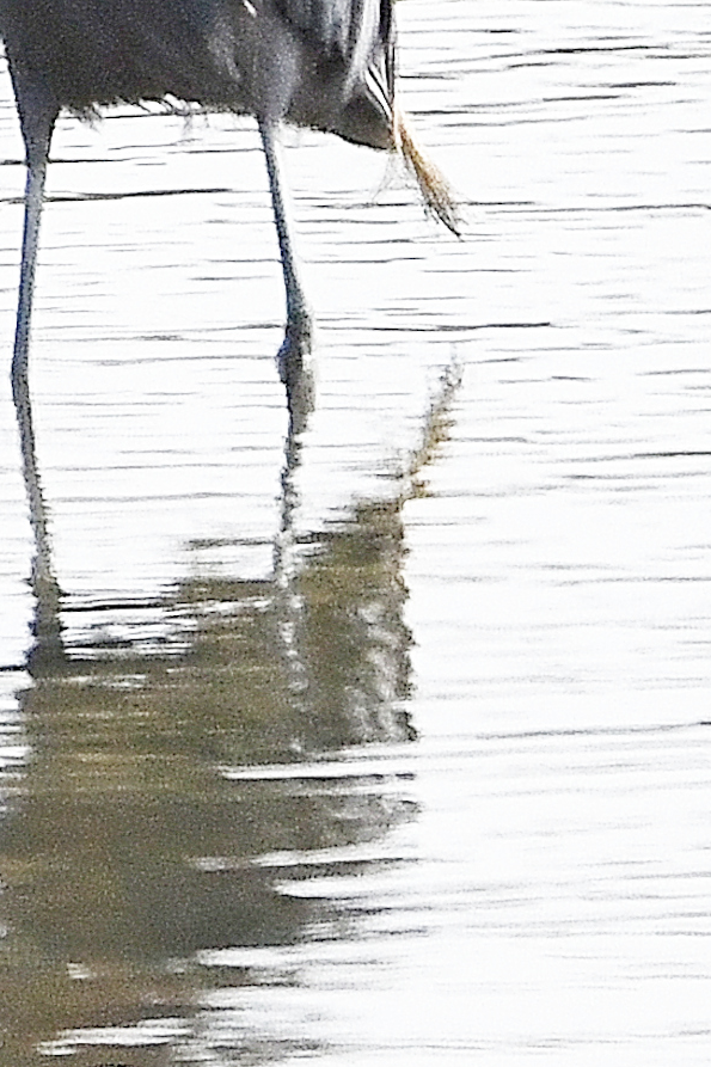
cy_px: 69
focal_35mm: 1721
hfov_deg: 0.8
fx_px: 51000
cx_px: -248
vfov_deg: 1.2
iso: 500
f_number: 7.1
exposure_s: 1/3200
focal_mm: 600
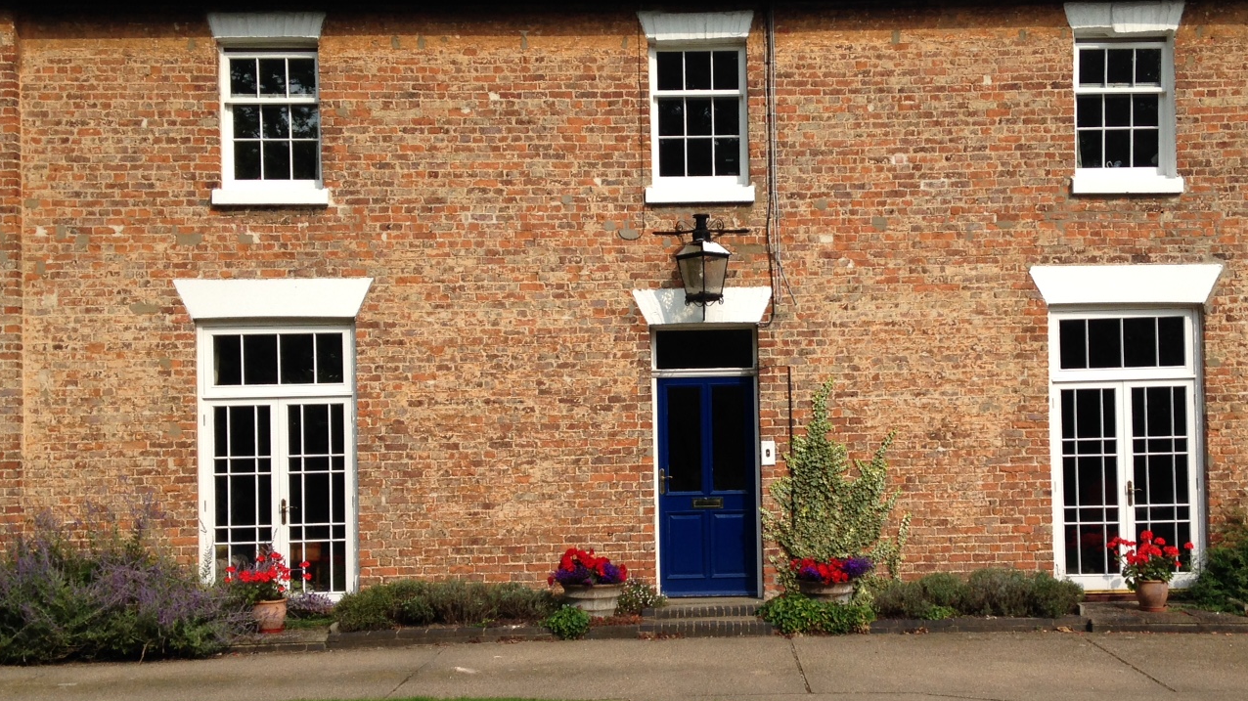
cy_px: 432
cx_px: 739
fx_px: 1522
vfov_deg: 25.9
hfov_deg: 44.4
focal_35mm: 46
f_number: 2.4
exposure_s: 1/1466
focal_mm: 4.12
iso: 50
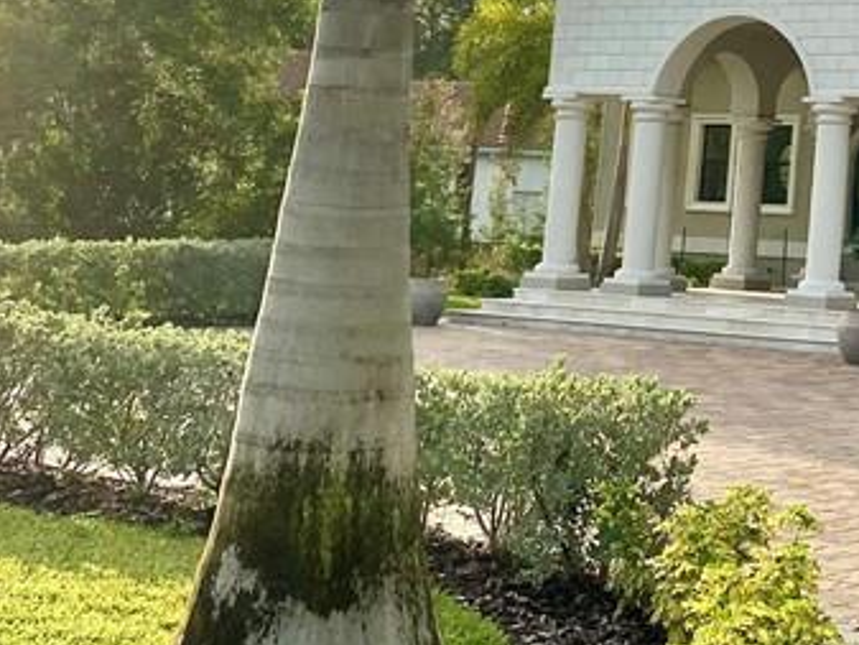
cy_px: -59
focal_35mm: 79
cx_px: 1053
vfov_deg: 18.0
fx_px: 1961
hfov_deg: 22.6
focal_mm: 4.25
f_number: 1.8
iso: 32
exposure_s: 1/3300
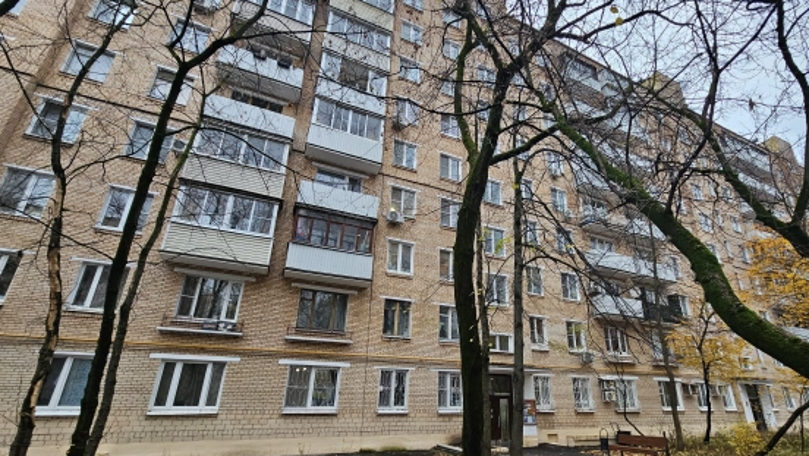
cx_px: 448
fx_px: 343
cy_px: 257
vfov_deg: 66.9
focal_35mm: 16
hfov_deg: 99.0
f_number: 2.2
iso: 100
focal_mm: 2.2
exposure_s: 1/71
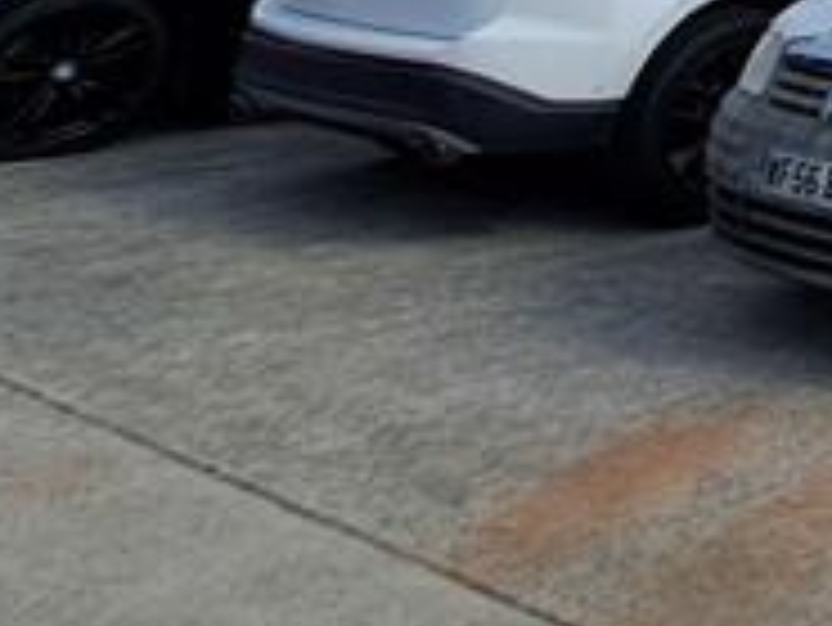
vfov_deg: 15.4
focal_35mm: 72
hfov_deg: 17.5
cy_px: -707
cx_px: 1740
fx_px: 1732
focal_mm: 1.42
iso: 40
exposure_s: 1/1135
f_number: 2.2
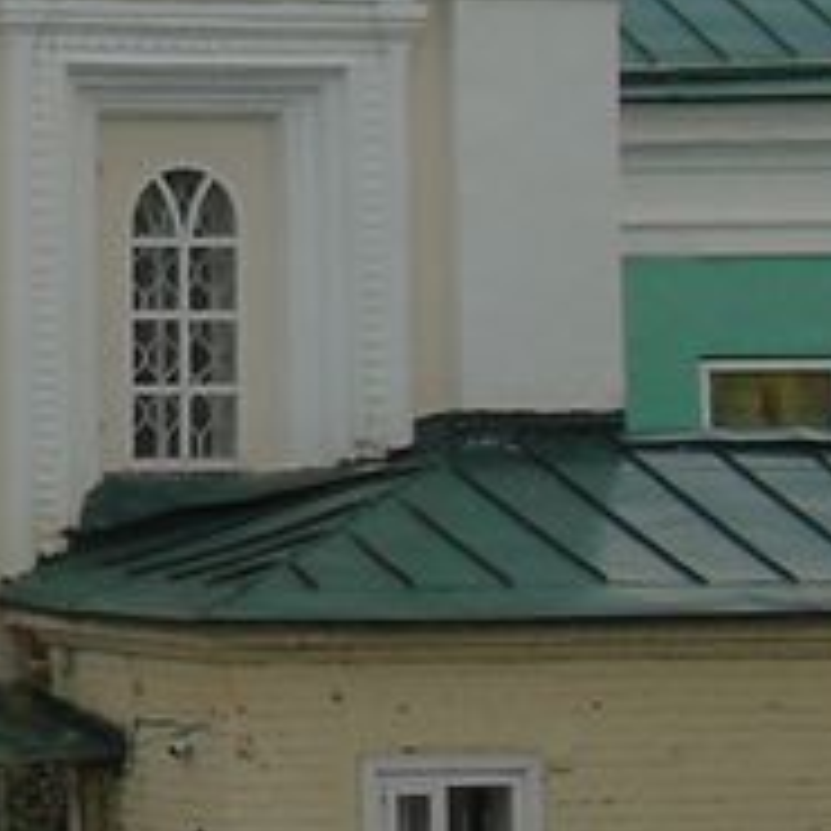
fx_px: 8392
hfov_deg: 5.5
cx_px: -1226
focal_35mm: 309
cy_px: -553
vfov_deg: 5.6
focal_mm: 9.6
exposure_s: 1/320
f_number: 4.3
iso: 80
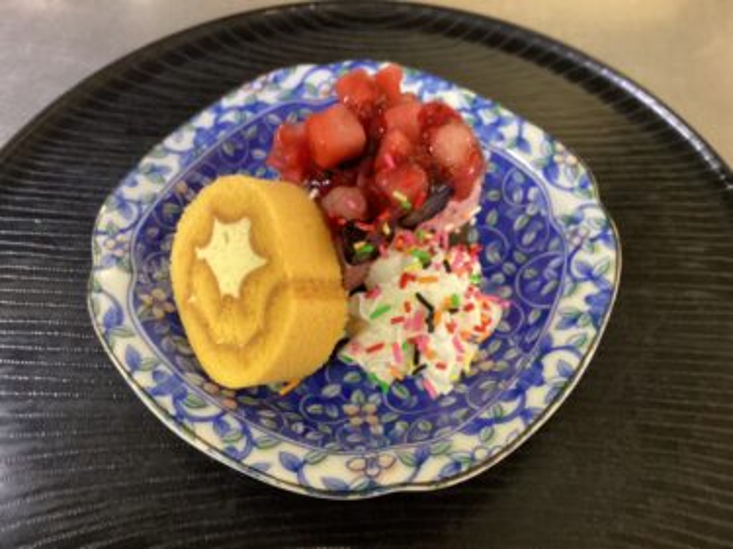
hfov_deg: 58.4
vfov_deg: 45.4
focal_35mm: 31
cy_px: 274
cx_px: 366
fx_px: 656
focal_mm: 3.3
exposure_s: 1/33
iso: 400
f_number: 2.4
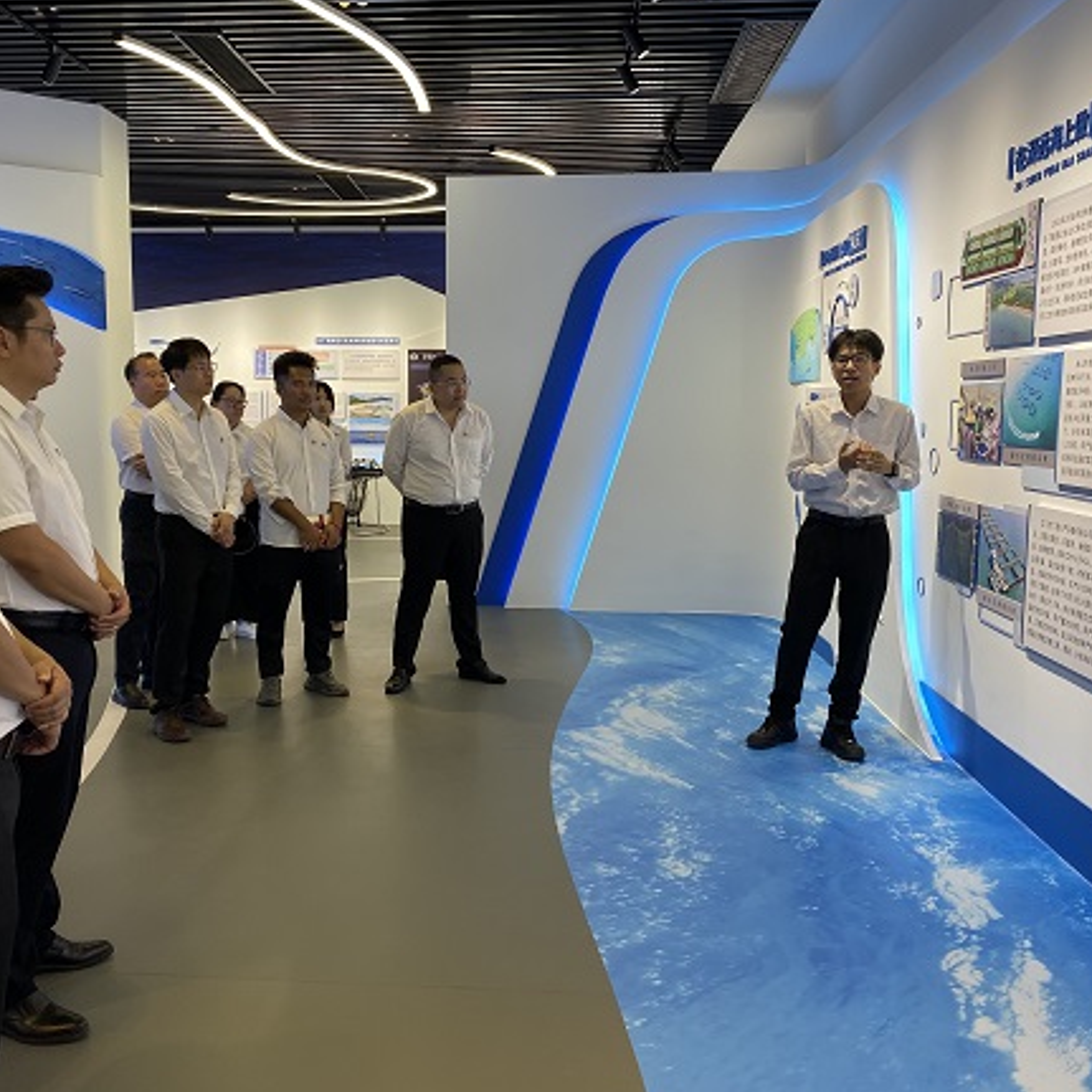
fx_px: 1142
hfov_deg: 50.9
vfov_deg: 51.1
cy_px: 552
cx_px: 471
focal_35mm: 32
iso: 80
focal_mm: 4.25
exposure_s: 1/100
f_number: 1.8
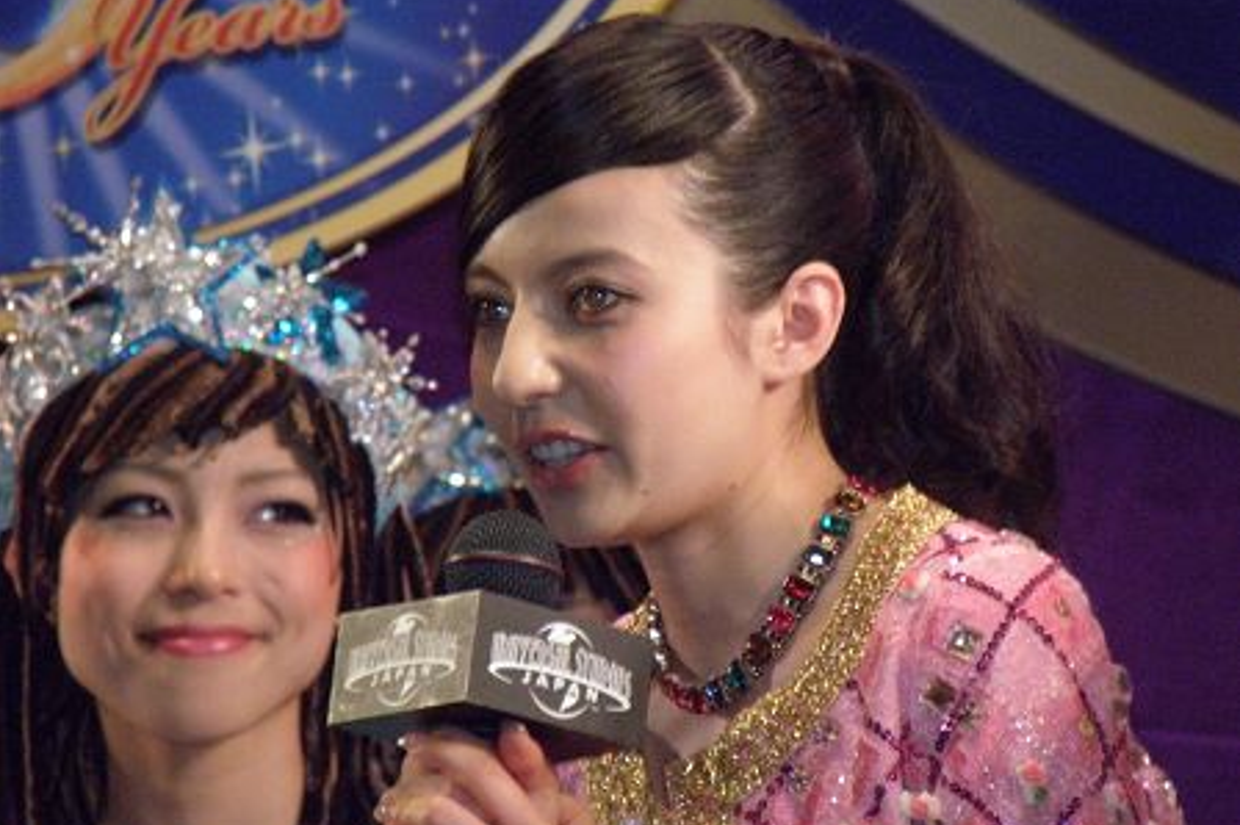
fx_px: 21752
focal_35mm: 632
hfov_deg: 3.3
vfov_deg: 2.2
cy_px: 401
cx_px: 620
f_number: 5
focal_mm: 107.65
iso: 800
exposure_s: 1/250
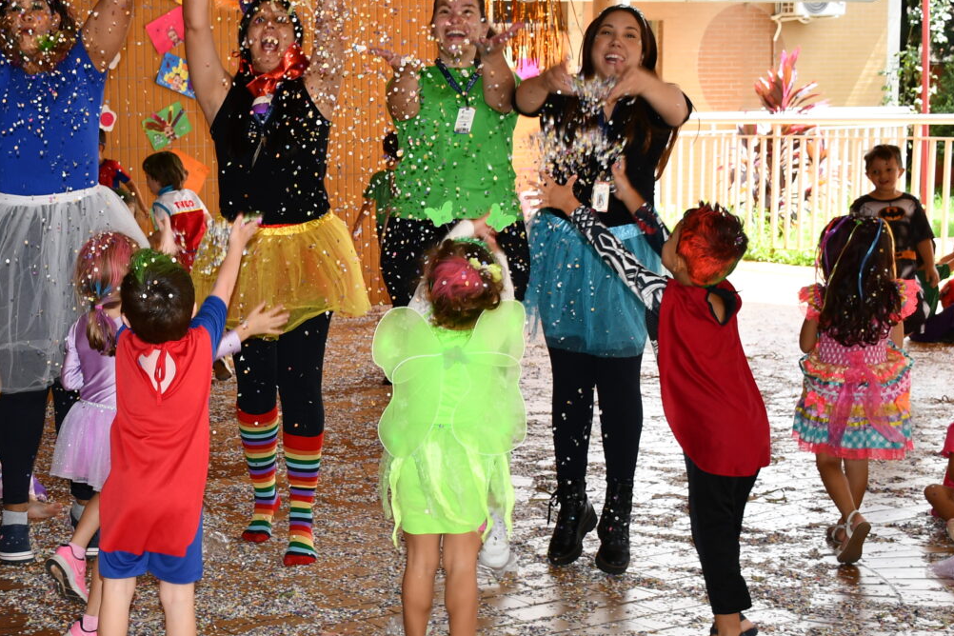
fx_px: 1828
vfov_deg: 19.7
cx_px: 165
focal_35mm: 69
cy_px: 294
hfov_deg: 28.5
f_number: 3.8
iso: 200
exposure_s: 1/200
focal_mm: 24
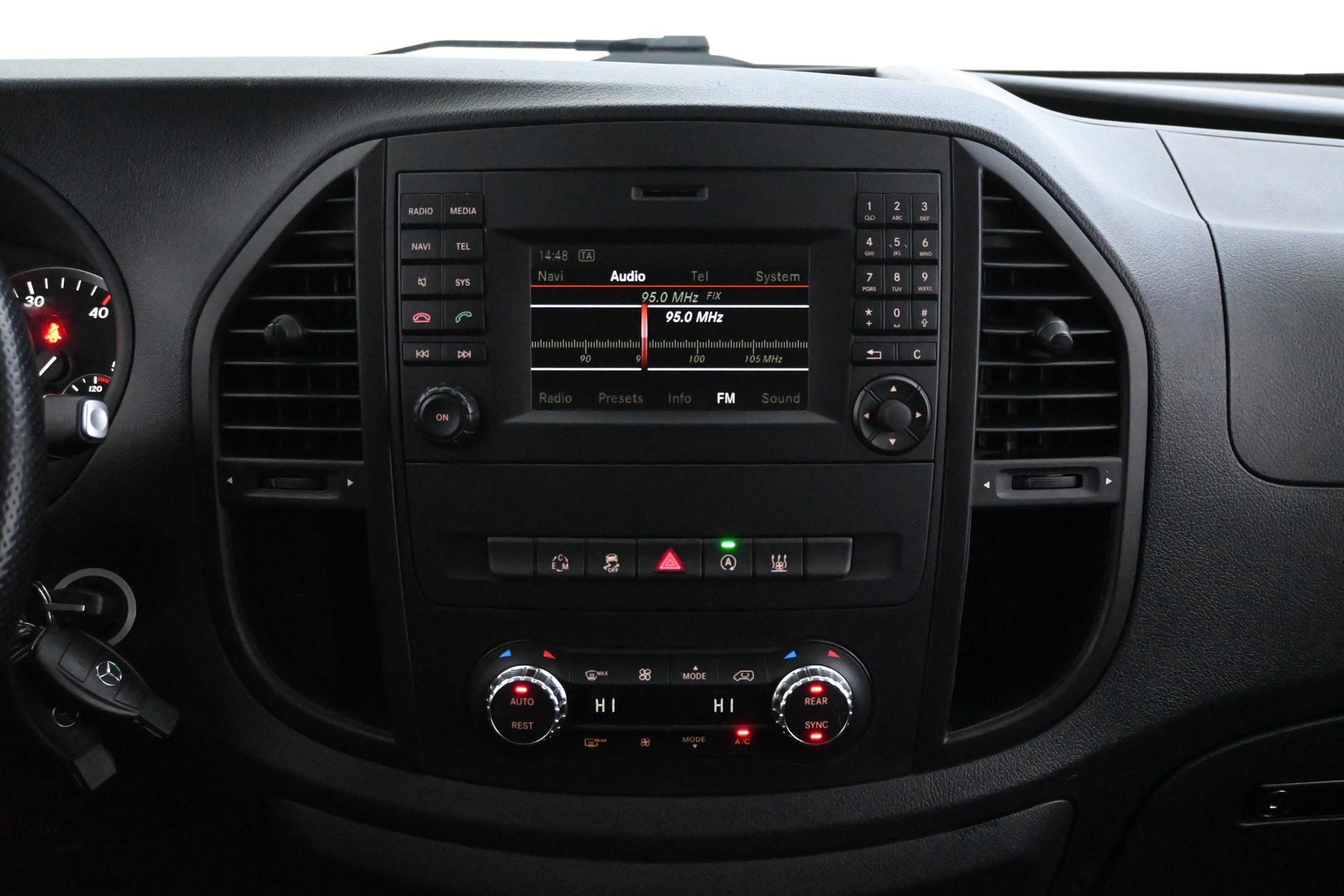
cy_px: 448
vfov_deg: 31.9
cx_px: 672
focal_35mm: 42
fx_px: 1568
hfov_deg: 46.4
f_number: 4.5
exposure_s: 1/50
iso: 12800
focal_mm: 28
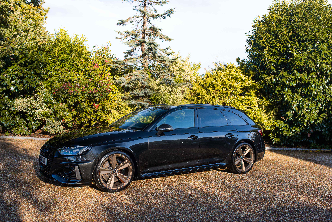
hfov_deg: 54.4
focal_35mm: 35
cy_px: 111
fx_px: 323
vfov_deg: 37.9
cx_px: 166
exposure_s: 1/100
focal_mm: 35
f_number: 4.5
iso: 64
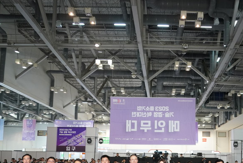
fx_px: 270
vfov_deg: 32.4
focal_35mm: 40
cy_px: 133
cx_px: 160
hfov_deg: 47.7
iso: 3200
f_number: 4
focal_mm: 24
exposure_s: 1/125
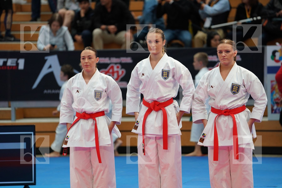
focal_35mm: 200
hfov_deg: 10.3
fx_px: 1567
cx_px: 141
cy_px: 94
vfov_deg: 6.9
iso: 800
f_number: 2.8
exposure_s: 1/500
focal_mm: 200
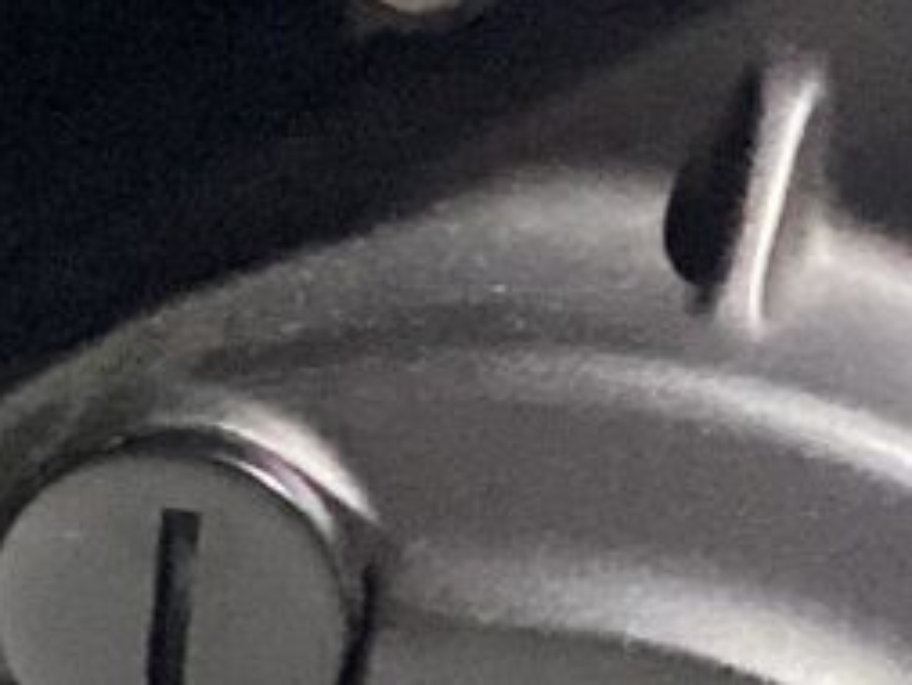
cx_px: 1435
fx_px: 6194
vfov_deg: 6.3
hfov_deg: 8.2
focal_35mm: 235
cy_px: 804
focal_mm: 3.3
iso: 400
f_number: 2.4
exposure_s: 1/40
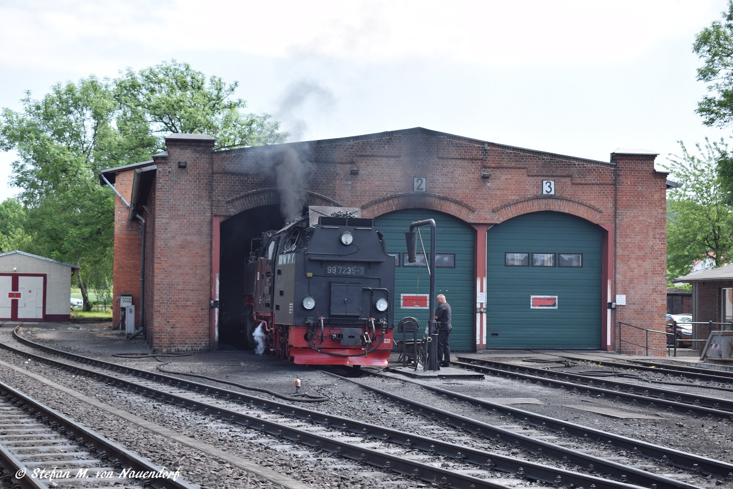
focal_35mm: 63
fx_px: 1283
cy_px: 244
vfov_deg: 21.6
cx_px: 366
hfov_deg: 31.9
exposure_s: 1/160
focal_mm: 42
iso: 100
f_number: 7.1
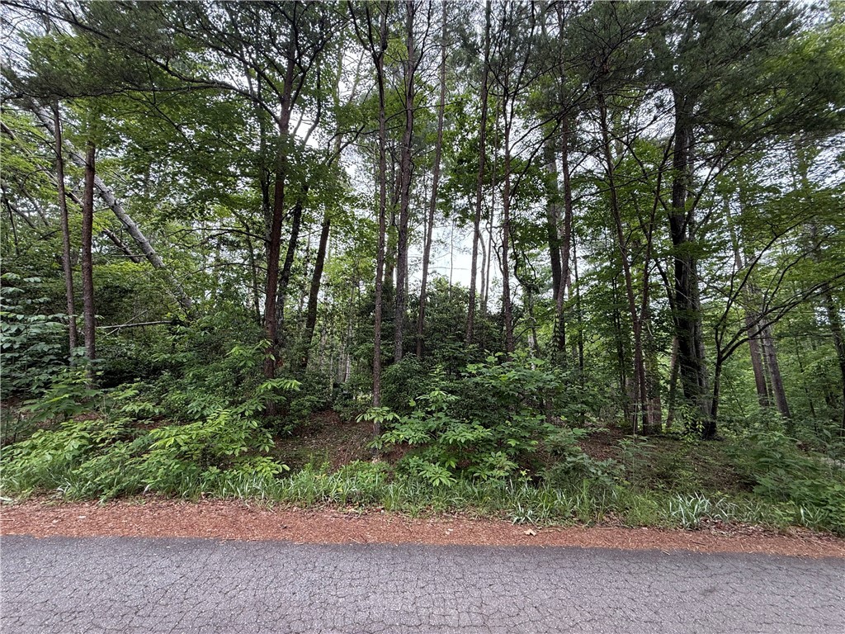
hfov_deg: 102.1
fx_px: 342
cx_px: 422
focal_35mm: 14
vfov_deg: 85.7
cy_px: 317
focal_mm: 2.22
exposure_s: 1/143
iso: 64
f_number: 2.2
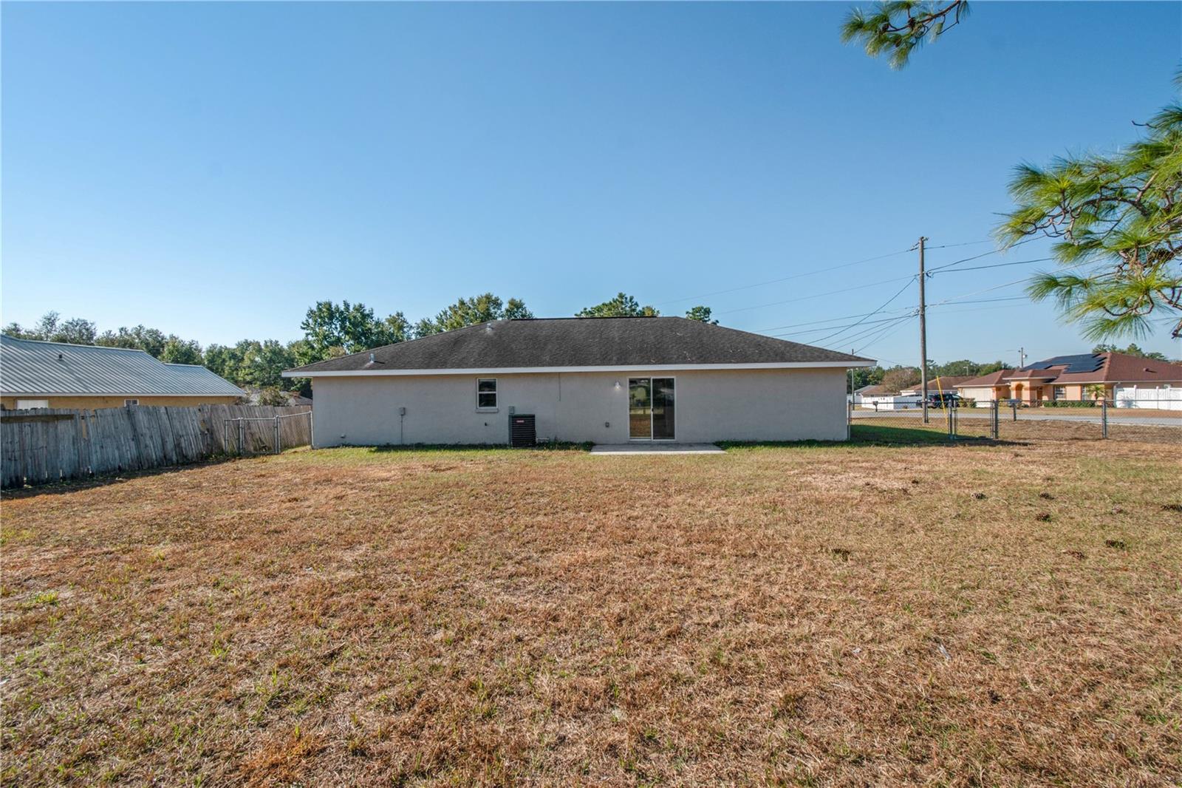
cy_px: 394
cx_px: 591
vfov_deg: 77.3
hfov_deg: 100.4
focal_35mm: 15
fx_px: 492
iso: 100
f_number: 9
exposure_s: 1/320
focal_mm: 10
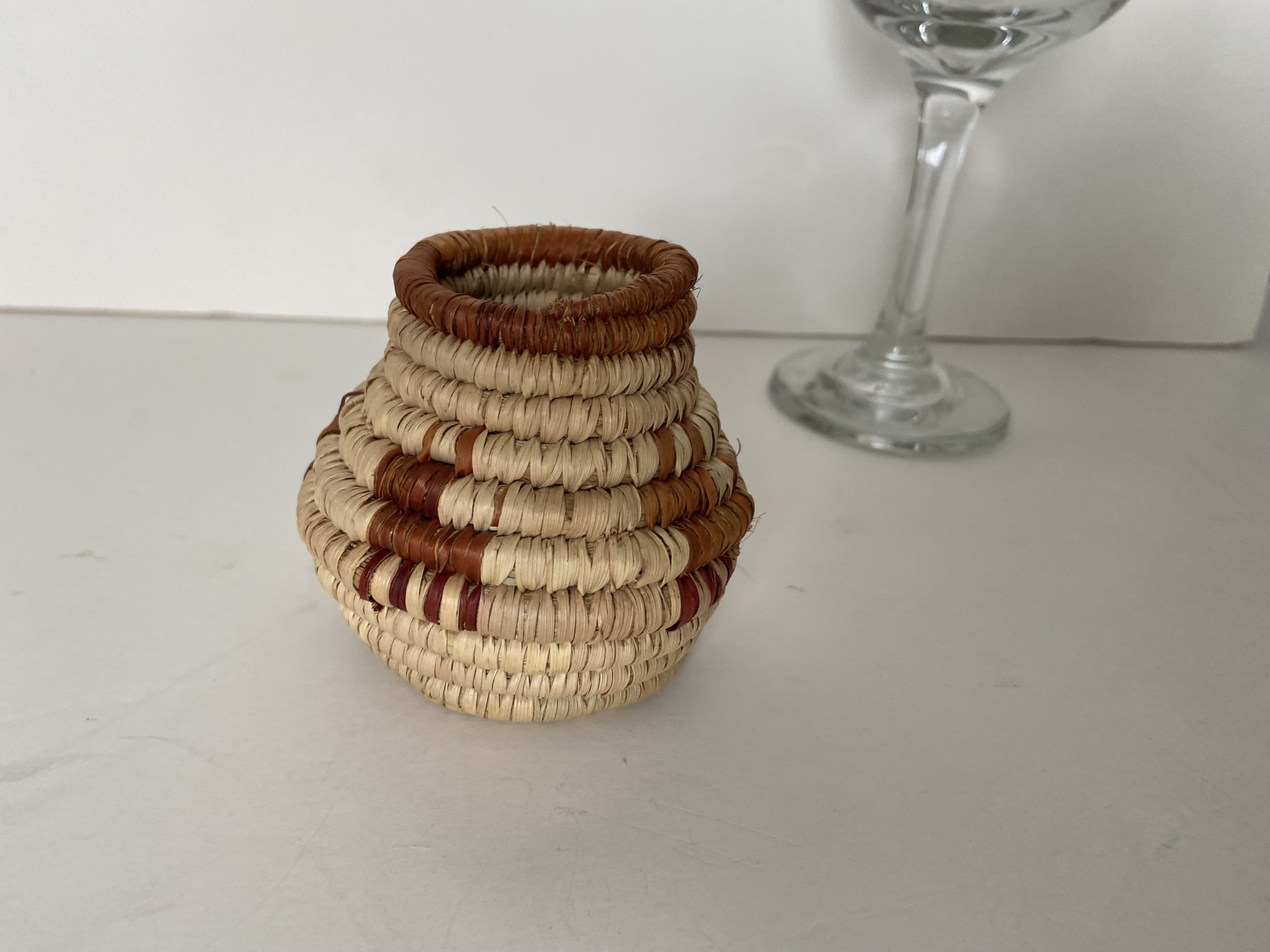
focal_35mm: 26
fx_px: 954
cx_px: 635
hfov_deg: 67.3
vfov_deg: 53.1
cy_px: 476
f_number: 1.8
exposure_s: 1/109
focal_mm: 4.25
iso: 125
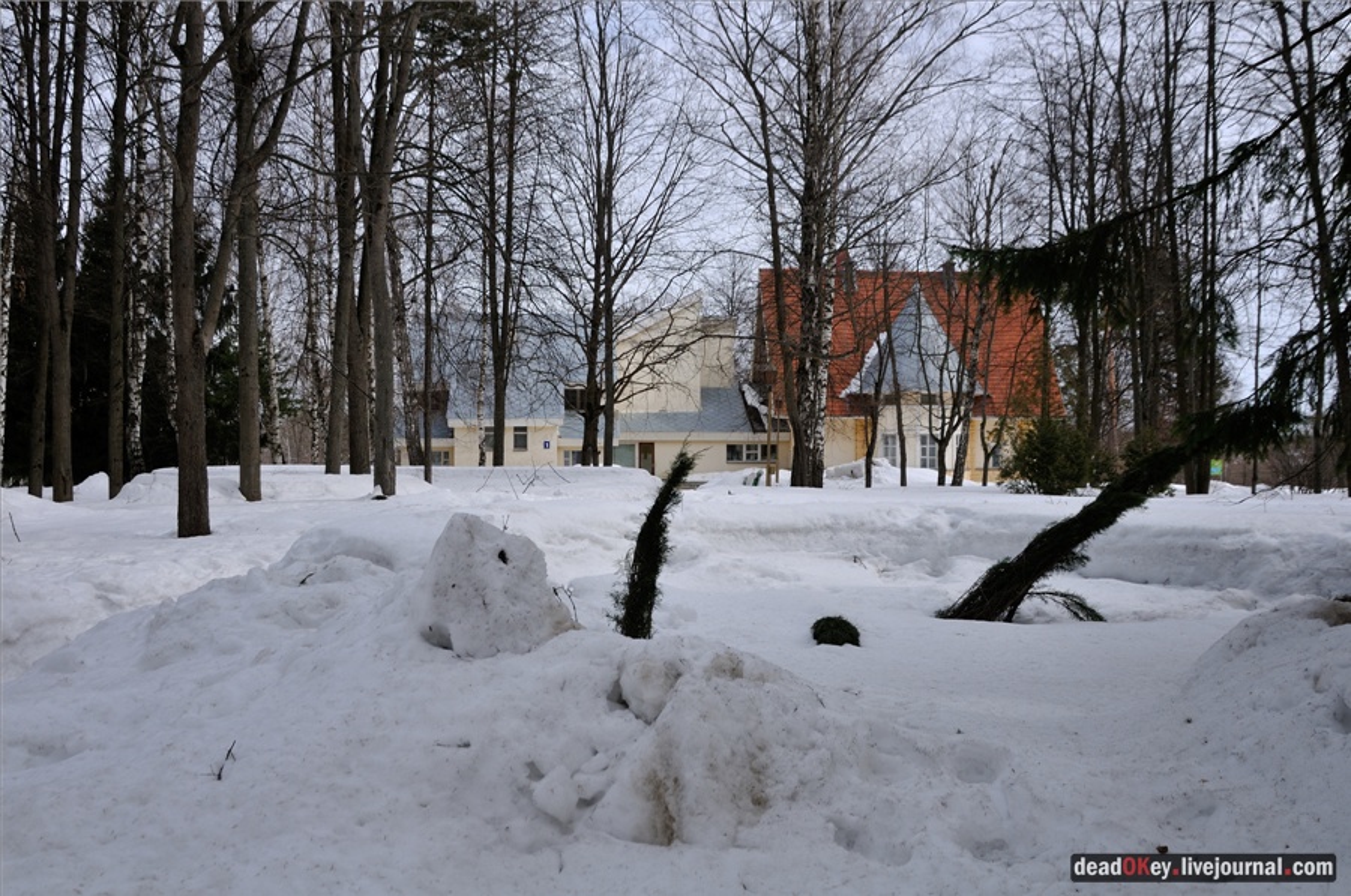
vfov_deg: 36.8
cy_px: 448
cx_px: 676
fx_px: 1349
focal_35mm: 36
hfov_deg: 53.2
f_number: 7.1
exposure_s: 1/500
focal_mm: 24
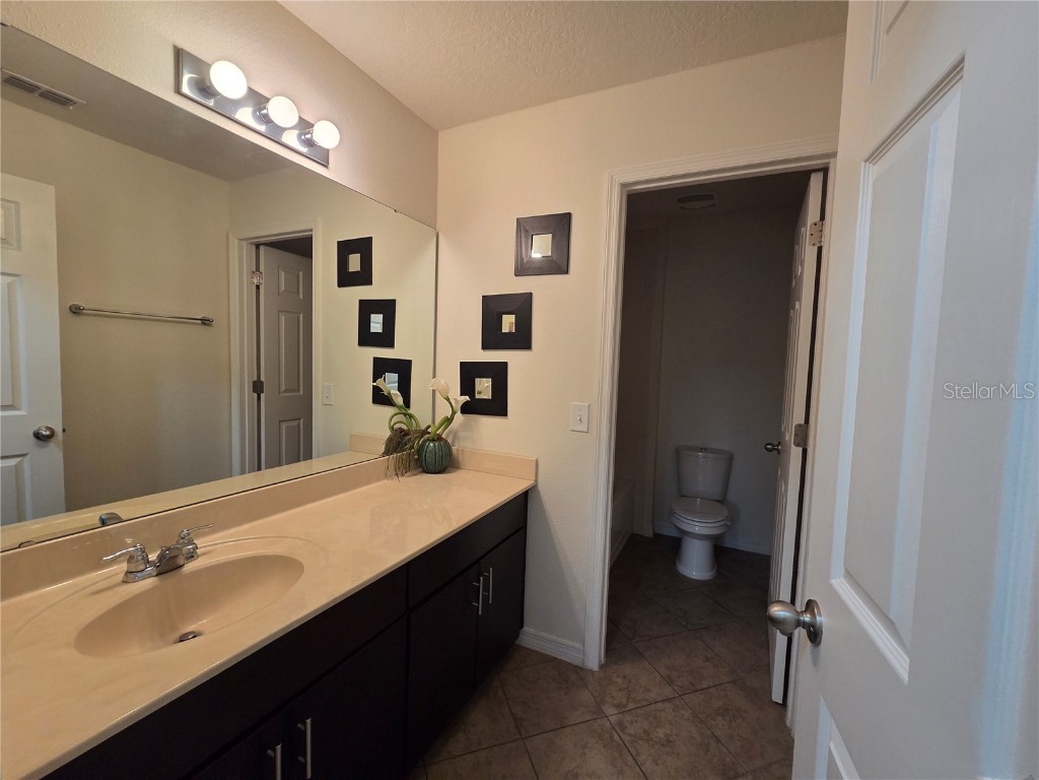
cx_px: 520
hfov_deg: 106.2
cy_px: 390
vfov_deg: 89.9
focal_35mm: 13
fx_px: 390
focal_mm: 2.2
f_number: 2.2
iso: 200
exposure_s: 1/120
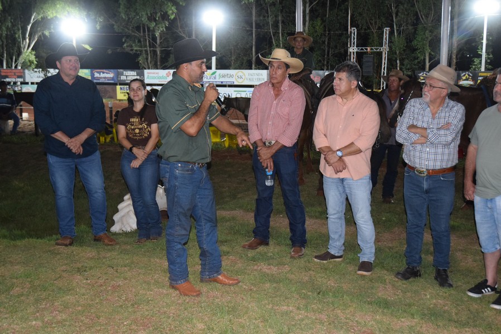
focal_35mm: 44
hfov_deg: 44.9
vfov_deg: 30.9
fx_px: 606
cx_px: 250
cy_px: 167
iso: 2800
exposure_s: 1/60
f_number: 3.8
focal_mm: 29
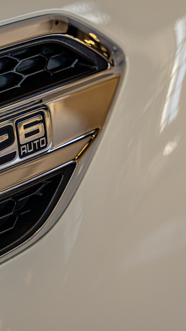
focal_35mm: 136
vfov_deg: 15.8
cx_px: 23
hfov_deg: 8.9
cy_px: 144
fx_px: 1194
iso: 250
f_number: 3.5
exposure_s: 1/200
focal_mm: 75
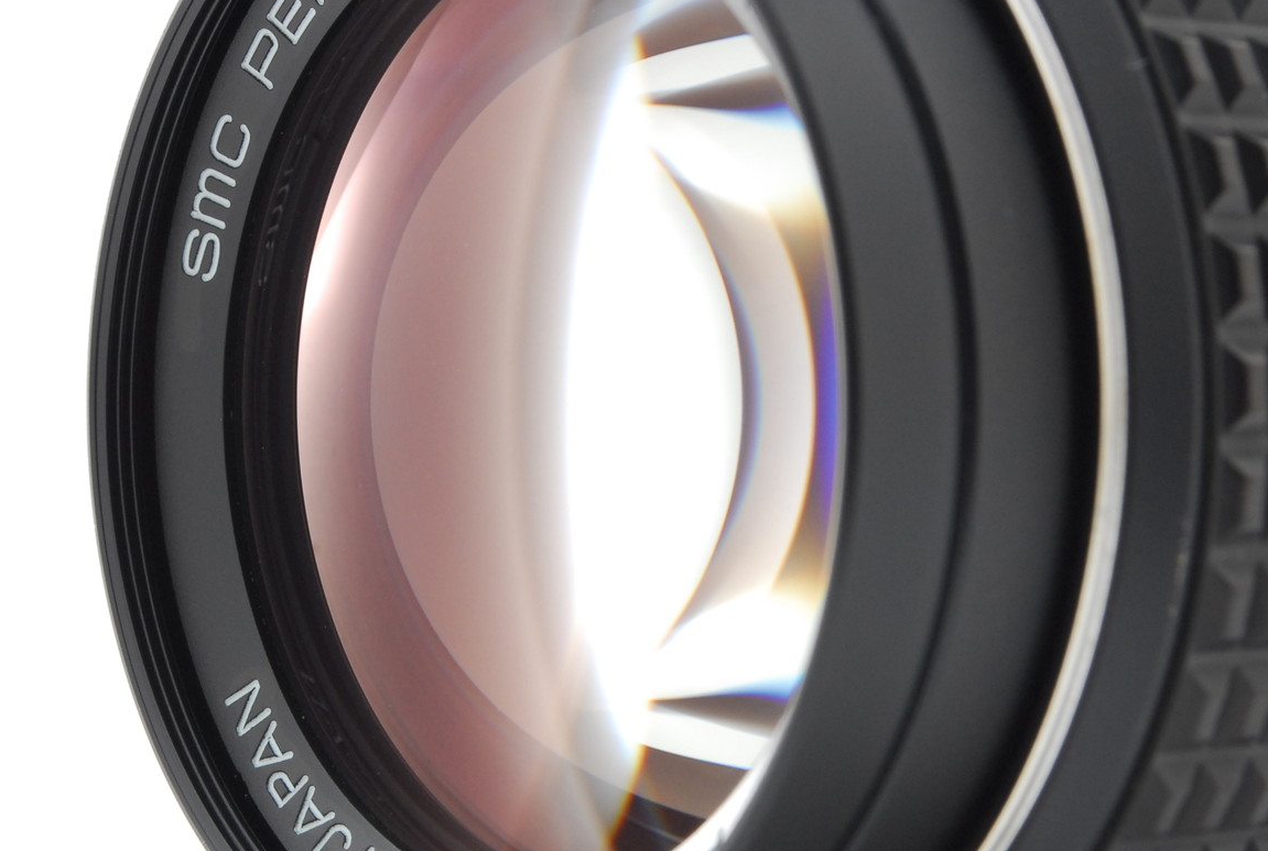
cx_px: 524
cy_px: 399
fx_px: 4049
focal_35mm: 115
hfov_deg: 17.8
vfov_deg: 12.0
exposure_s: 1/160
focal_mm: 55
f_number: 18
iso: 400
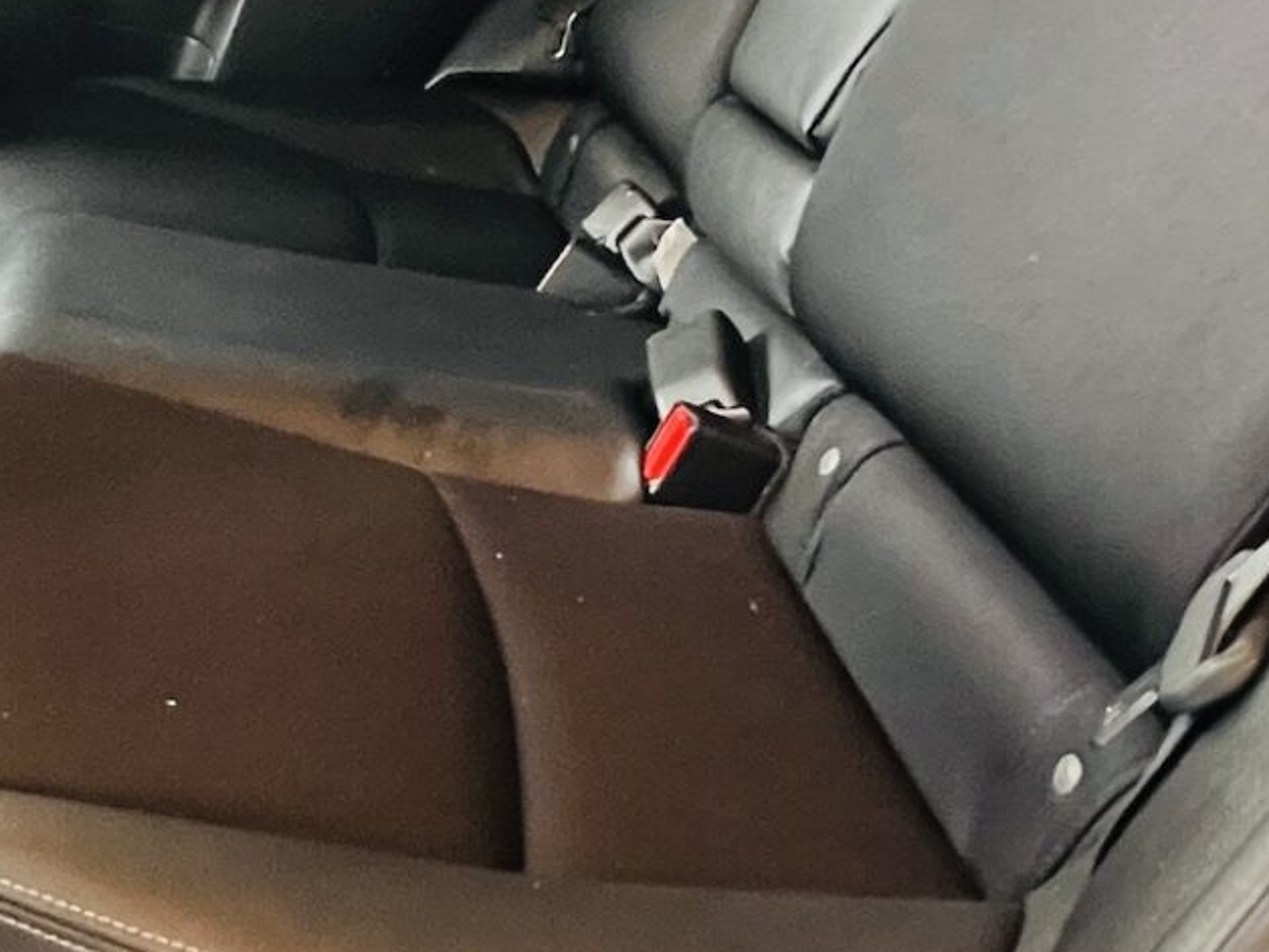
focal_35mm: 53
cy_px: 267
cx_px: 214
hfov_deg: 34.8
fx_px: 1943
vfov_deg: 27.2
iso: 640
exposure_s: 1/60
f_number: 1.8
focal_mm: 1.57
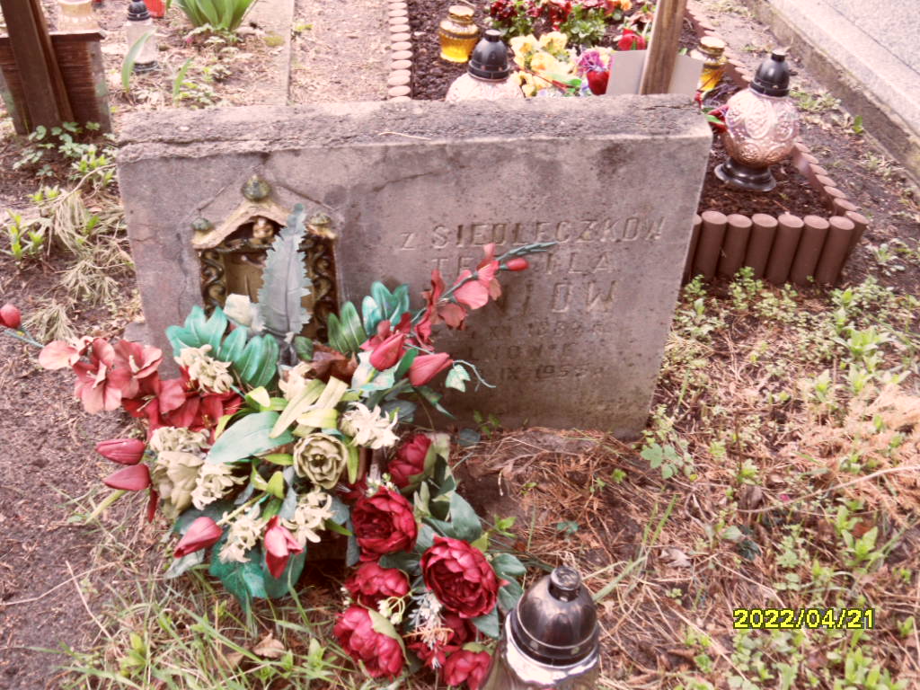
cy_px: 345
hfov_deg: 46.8
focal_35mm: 40
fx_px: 1063
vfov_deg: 36.0
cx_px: 460
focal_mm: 6.5
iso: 120
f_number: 3.6
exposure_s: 1/45
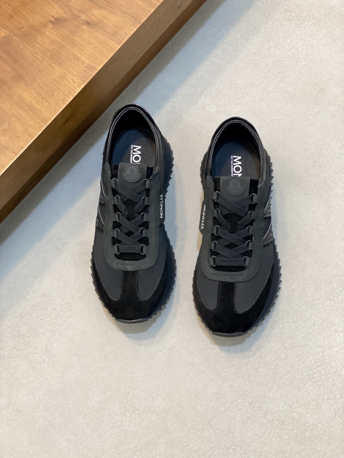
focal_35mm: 52
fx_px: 689
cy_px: 229
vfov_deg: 36.8
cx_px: 172
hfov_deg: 28.0
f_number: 2
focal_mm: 6
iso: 125
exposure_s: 1/50
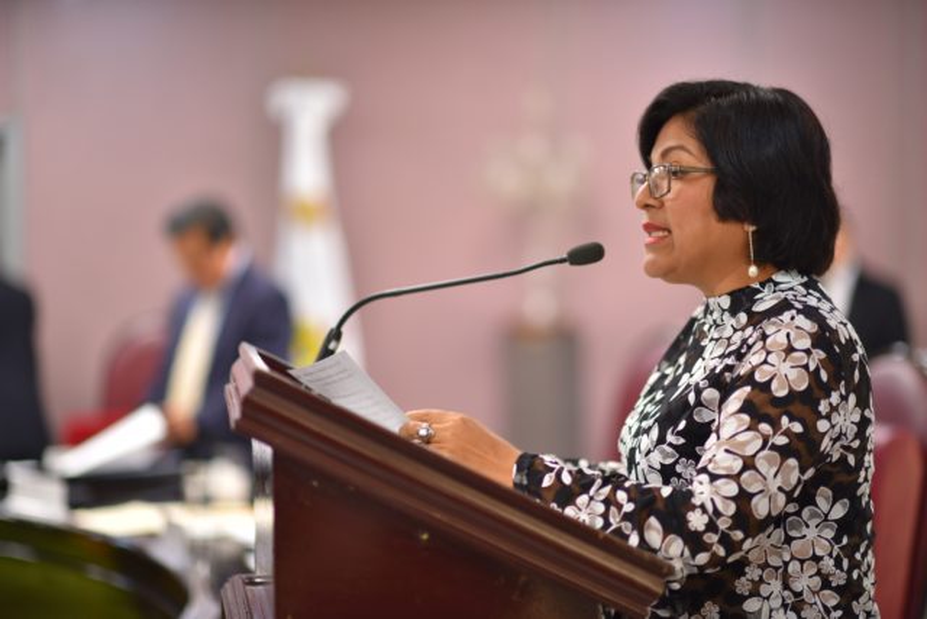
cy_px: 310
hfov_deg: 23.9
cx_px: 464
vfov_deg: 16.1
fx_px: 2189
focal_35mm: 85
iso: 200
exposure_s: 1/160
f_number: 1.4
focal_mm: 85
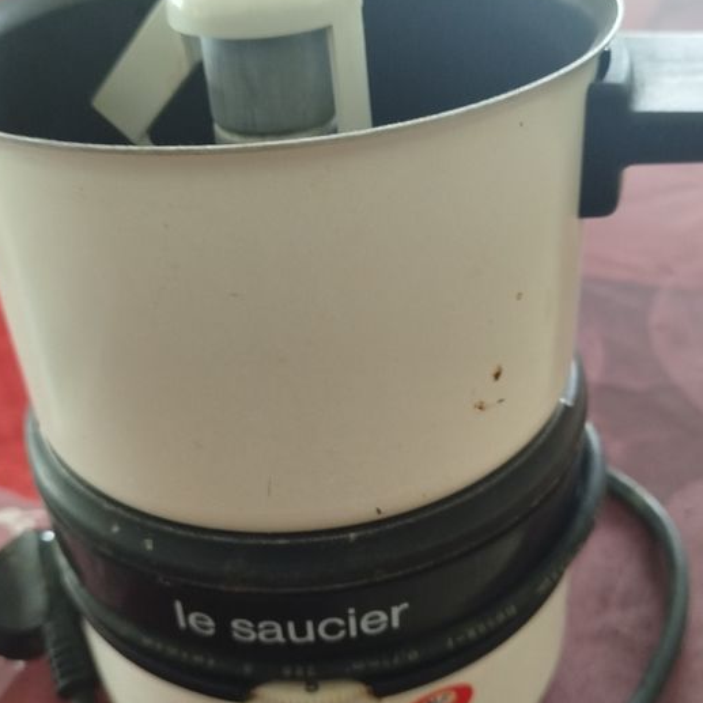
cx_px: 343
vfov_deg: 40.9
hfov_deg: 40.9
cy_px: 360
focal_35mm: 41
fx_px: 942
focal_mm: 5.31
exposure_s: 1/33
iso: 500
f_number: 1.7
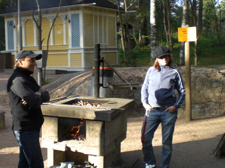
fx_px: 338
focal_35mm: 52
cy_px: 73
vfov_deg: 28.0
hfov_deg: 36.6
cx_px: 82
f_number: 3.1
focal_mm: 6.3
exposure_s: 1/100
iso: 50
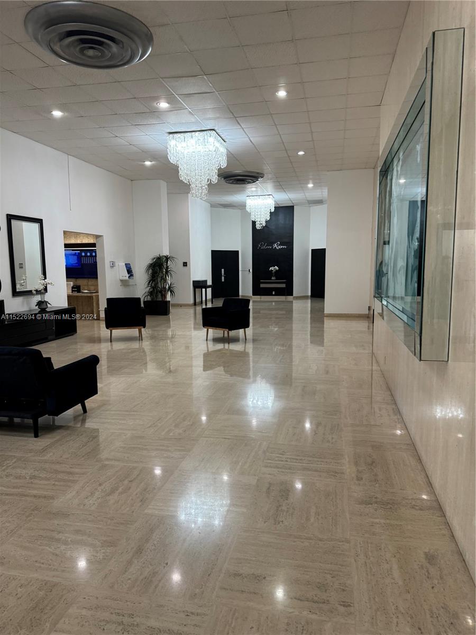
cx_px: 238
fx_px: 440
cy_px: 318
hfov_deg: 56.8
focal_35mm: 24
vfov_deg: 71.6
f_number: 1.78
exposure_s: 1/120
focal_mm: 6.86
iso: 200
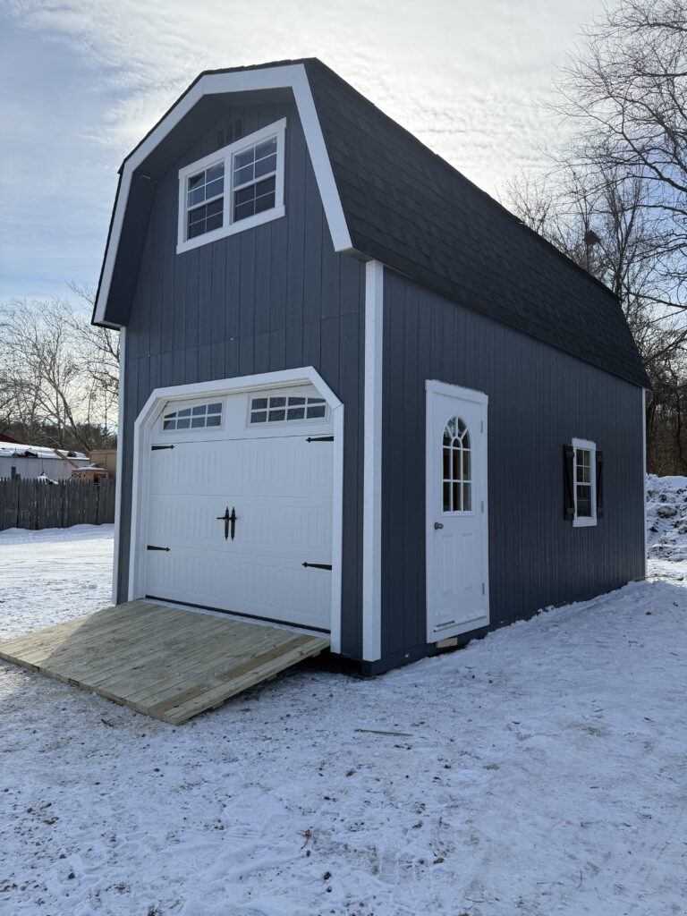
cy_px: 458
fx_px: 635
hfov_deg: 56.8
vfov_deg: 71.6
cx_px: 344
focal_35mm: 24
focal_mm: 6.76
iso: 100
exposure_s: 1/5319
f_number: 1.78
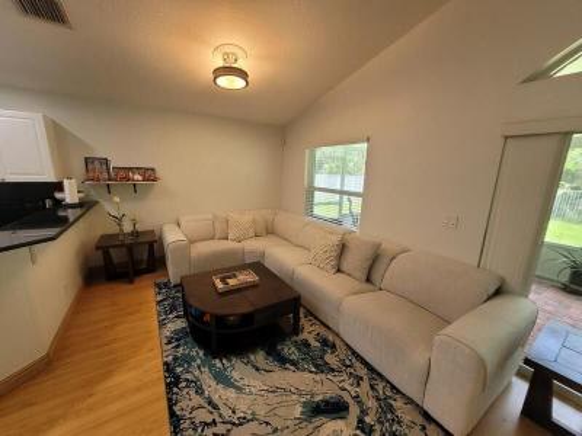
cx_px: 291
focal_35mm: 13
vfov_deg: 89.9
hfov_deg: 106.2
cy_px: 218
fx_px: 219
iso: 160
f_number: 2.2
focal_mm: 1.74
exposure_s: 1/60
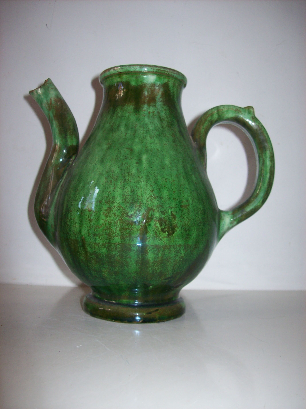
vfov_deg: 51.4
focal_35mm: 36
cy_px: 204
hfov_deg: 39.6
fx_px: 425
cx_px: 153
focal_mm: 6
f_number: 2.7
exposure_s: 1/64
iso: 80
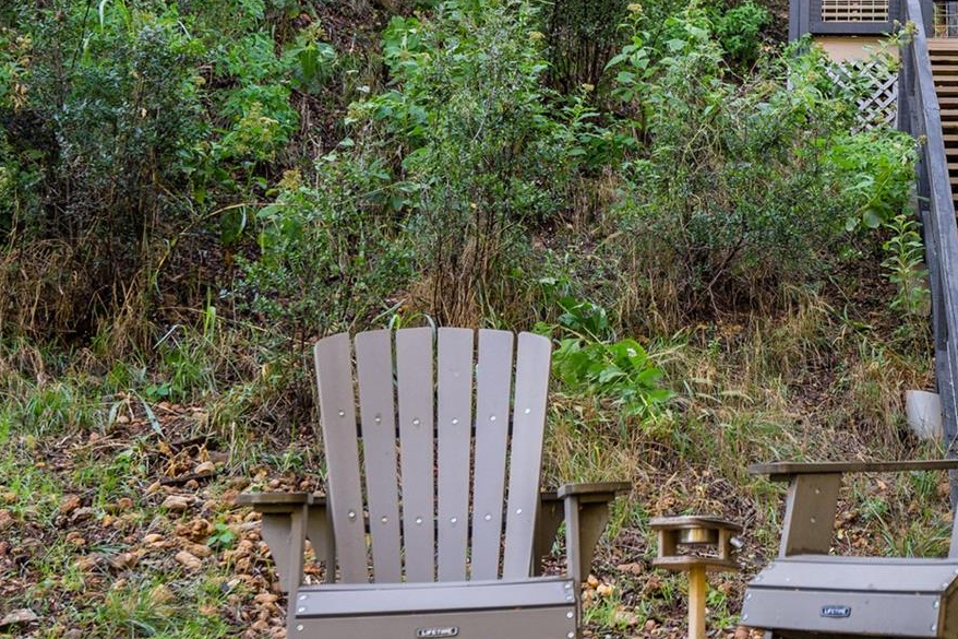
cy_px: 139
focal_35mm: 70
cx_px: 810
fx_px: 1862
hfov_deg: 28.1
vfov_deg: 19.3
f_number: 4
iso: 500
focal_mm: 30
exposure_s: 1/160
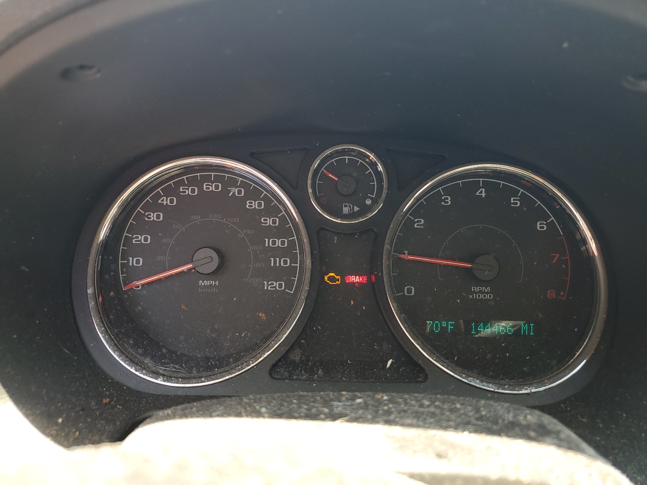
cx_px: 324
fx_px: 486
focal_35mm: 26
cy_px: 242
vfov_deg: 53.1
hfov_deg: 67.3
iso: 54
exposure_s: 1/120
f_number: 1.5
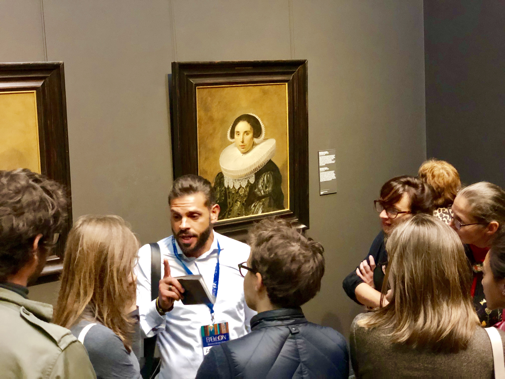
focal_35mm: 52
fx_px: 759
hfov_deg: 36.8
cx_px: 252
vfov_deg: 28.0
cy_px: 190
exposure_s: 1/8
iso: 200
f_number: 2.4
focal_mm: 6
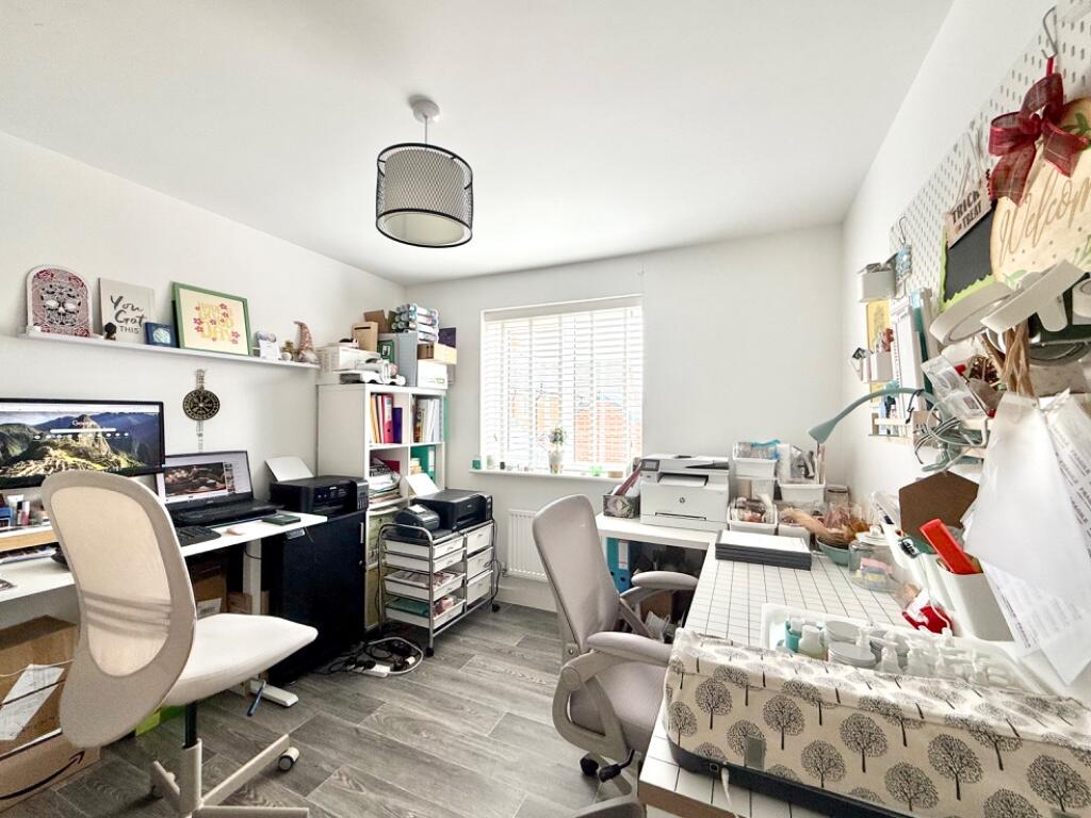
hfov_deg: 102.1
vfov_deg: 85.7
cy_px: 409
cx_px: 546
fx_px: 441
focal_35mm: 14
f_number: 2.2
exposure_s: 1/119
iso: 64
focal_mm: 2.22
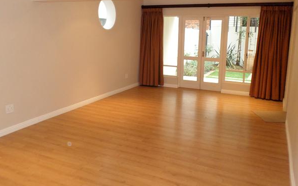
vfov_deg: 40.4
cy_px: 76
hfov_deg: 61.2
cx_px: 148
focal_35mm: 31
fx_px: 252
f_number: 2.5
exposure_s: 1/30
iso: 240
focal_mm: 4.5
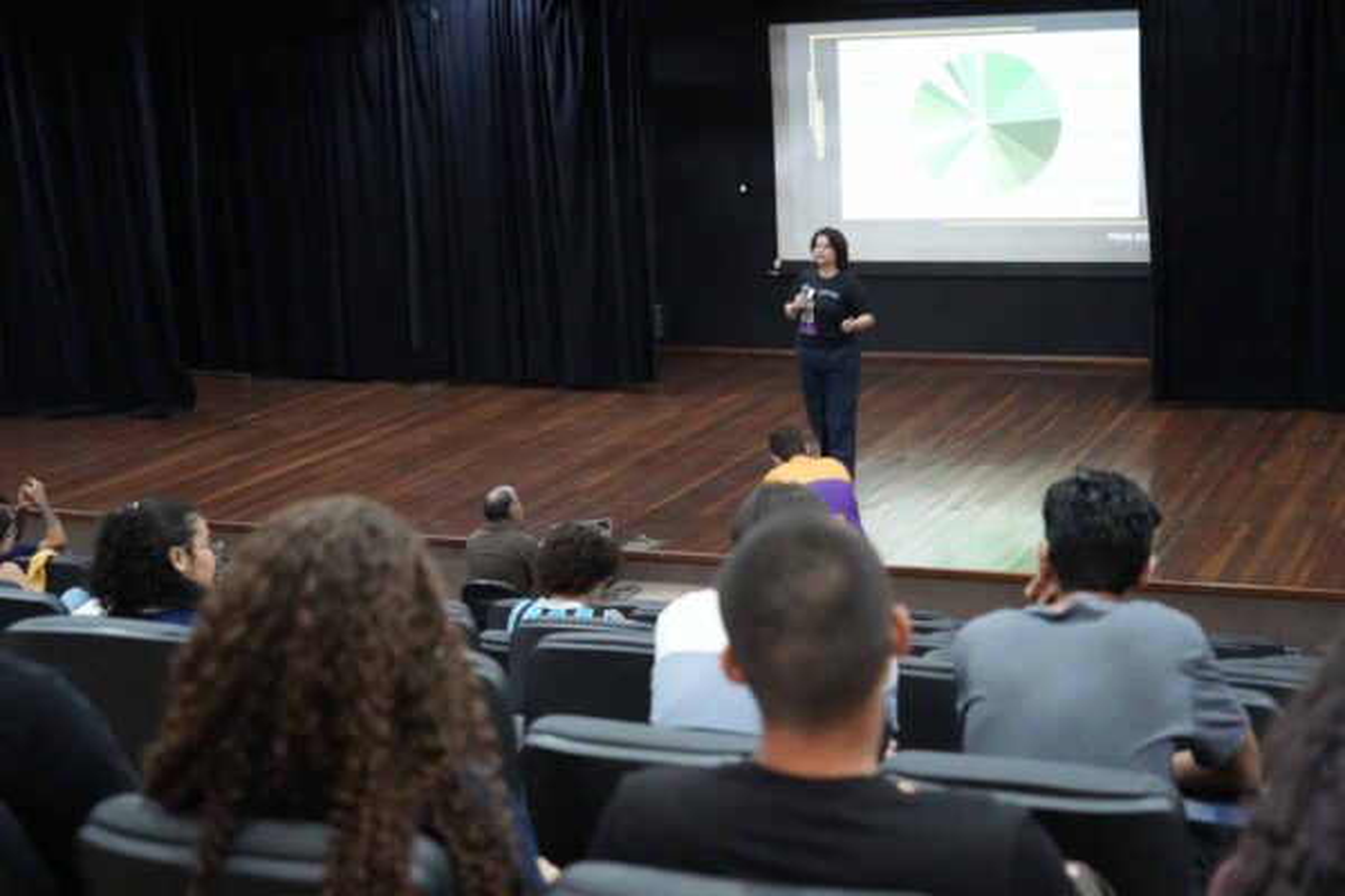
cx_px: 672
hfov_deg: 36.9
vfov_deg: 25.1
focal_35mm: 54
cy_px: 448
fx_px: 2017
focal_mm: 54
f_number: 4
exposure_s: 1/125
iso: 10000
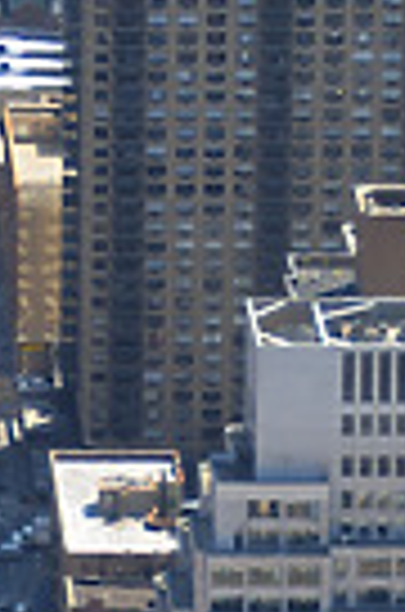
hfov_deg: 4.1
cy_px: 1053
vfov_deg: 6.1
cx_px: -358
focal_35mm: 331
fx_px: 5614
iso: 200
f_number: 4.8
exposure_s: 1/500
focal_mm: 50
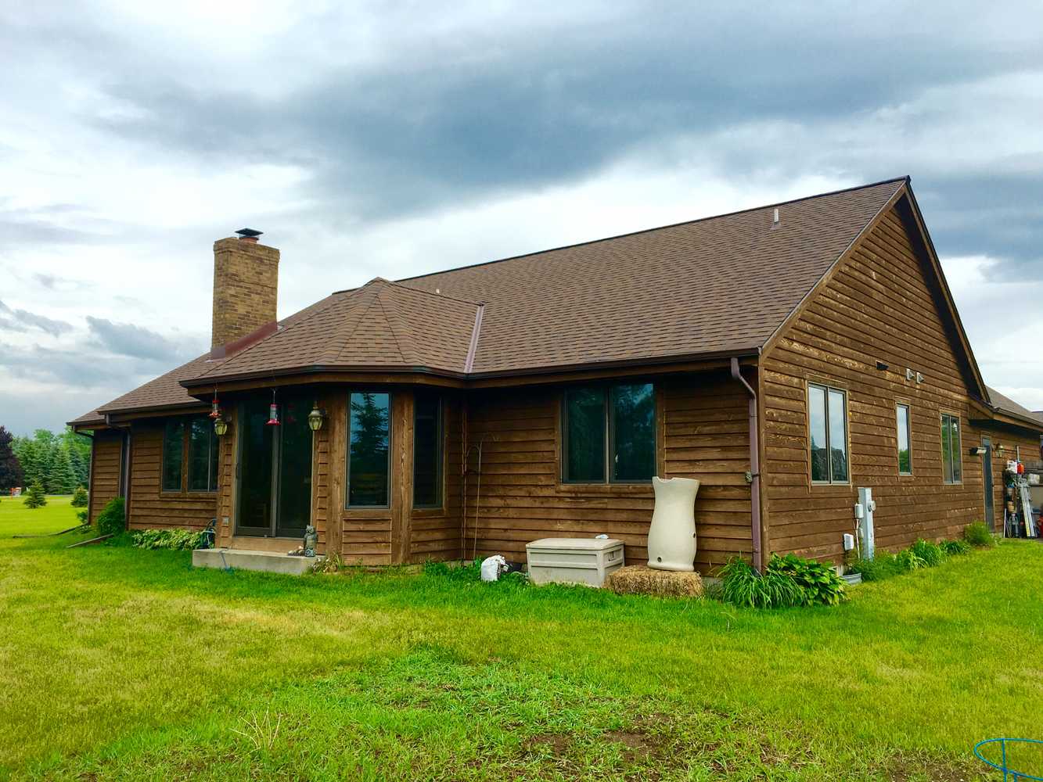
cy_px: 391
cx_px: 522
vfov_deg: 48.2
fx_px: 874
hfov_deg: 61.7
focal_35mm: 29
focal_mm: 4.15
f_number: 2.2
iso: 25
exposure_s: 1/1012
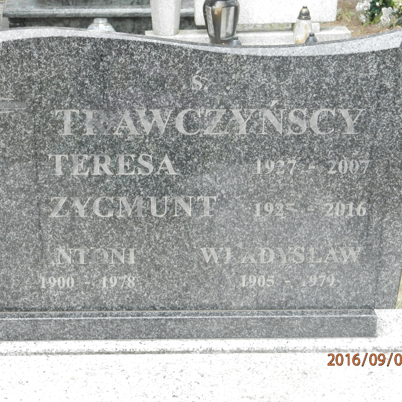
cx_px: 174
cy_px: 201
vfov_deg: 17.9
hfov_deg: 17.9
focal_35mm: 97
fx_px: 1274
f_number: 4.2
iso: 250
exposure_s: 1/15
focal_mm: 14.6
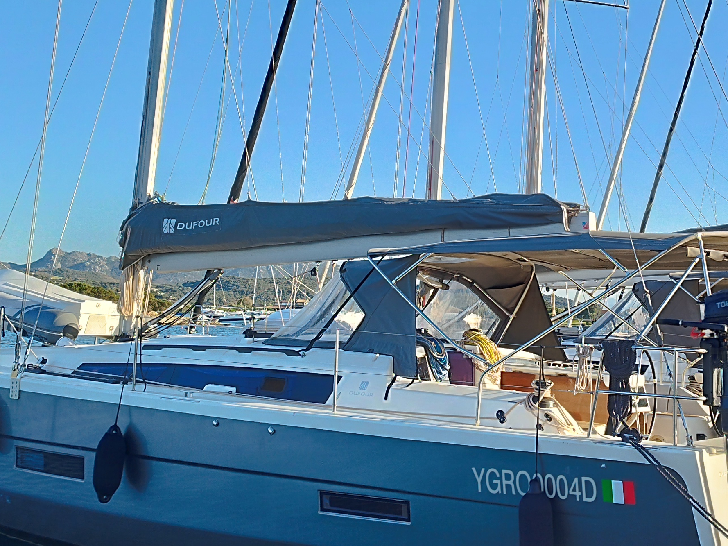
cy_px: 138
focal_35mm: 54
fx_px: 1136
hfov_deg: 35.2
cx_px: 479
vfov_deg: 26.7
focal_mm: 5.89
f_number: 1.89
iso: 50
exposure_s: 1/268
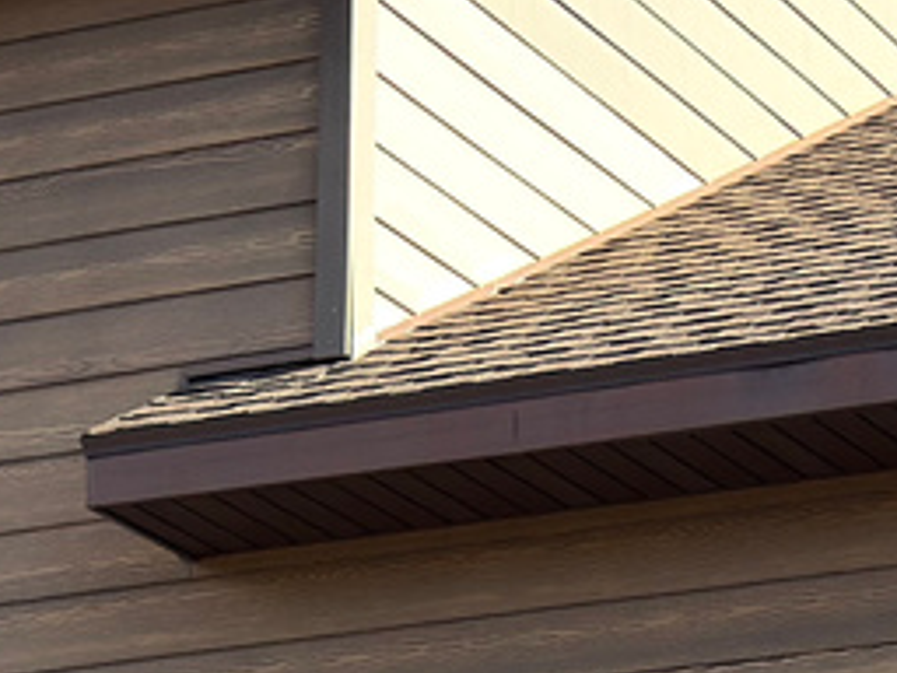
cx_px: 1826
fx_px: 4975
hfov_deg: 9.6
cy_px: 1812
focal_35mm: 192
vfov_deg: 7.1
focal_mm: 6.76
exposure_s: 1/600
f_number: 1.78
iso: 64
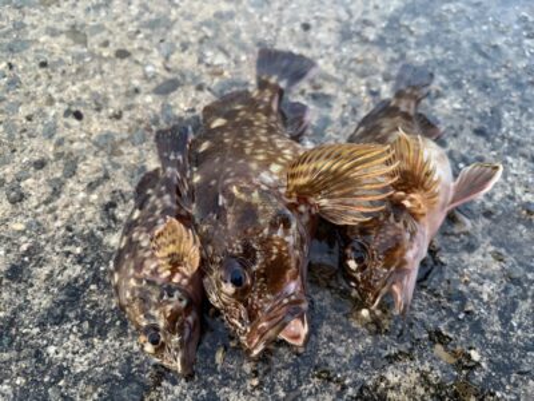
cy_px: 200
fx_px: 401
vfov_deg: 53.1
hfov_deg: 67.3
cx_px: 267
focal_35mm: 26
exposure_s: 1/30
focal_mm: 5.96
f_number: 1.6
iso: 640
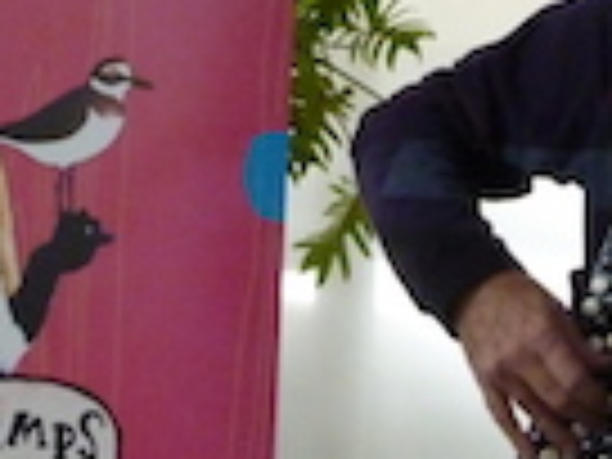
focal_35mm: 306
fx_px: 5410
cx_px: 450
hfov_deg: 6.5
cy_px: 333
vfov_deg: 4.9
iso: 800
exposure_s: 1/50
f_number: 4.3
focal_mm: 17
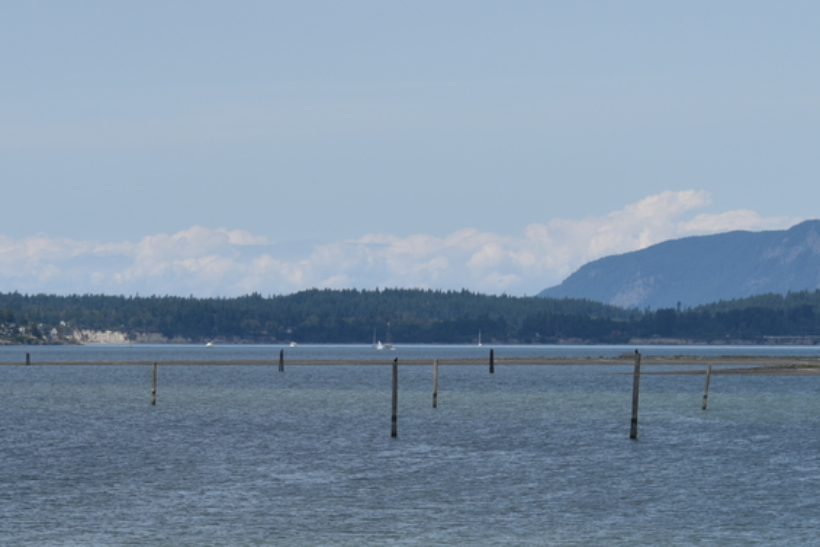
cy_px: 373
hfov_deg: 9.3
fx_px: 5058
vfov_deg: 6.2
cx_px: 337
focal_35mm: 222
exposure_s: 1/400
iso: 100
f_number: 10
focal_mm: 98
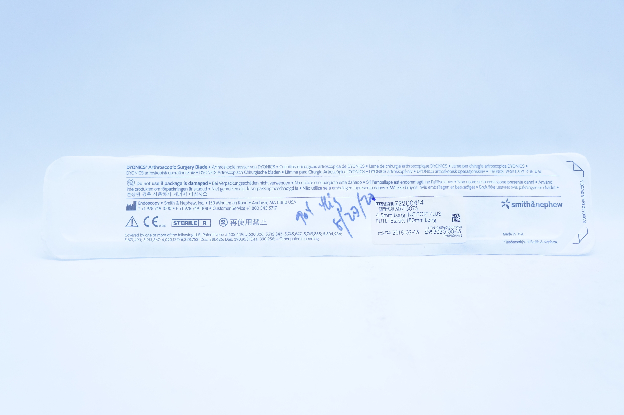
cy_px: 208
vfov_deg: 38.3
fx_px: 597
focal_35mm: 34
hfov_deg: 55.2
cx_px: 312
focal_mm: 23
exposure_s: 1/160
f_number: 5.6
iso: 800
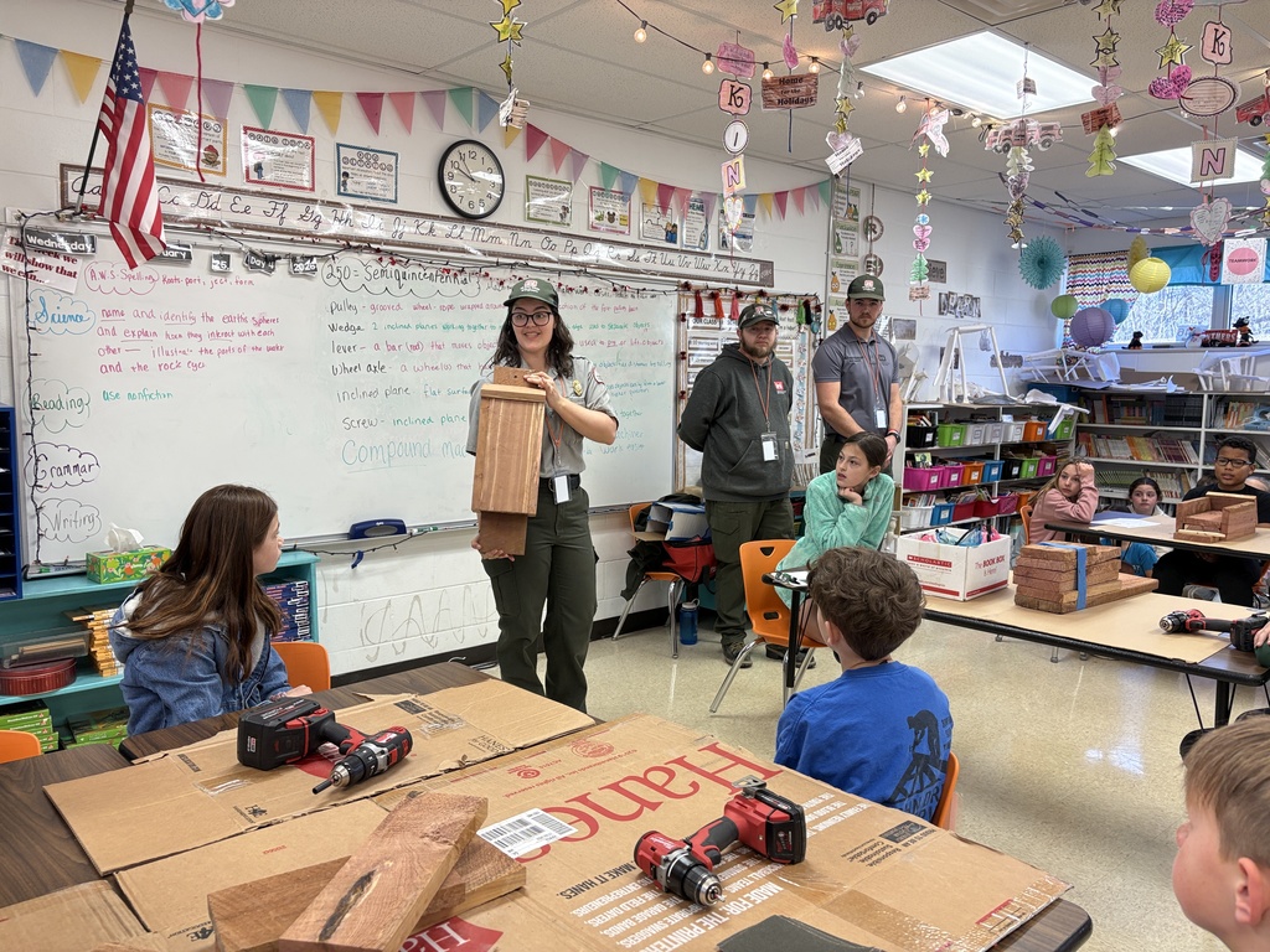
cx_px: 635
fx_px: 954
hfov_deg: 67.3
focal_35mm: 26
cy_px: 476
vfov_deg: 53.1
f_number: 1.6
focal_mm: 5.96
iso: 80
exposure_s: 1/60
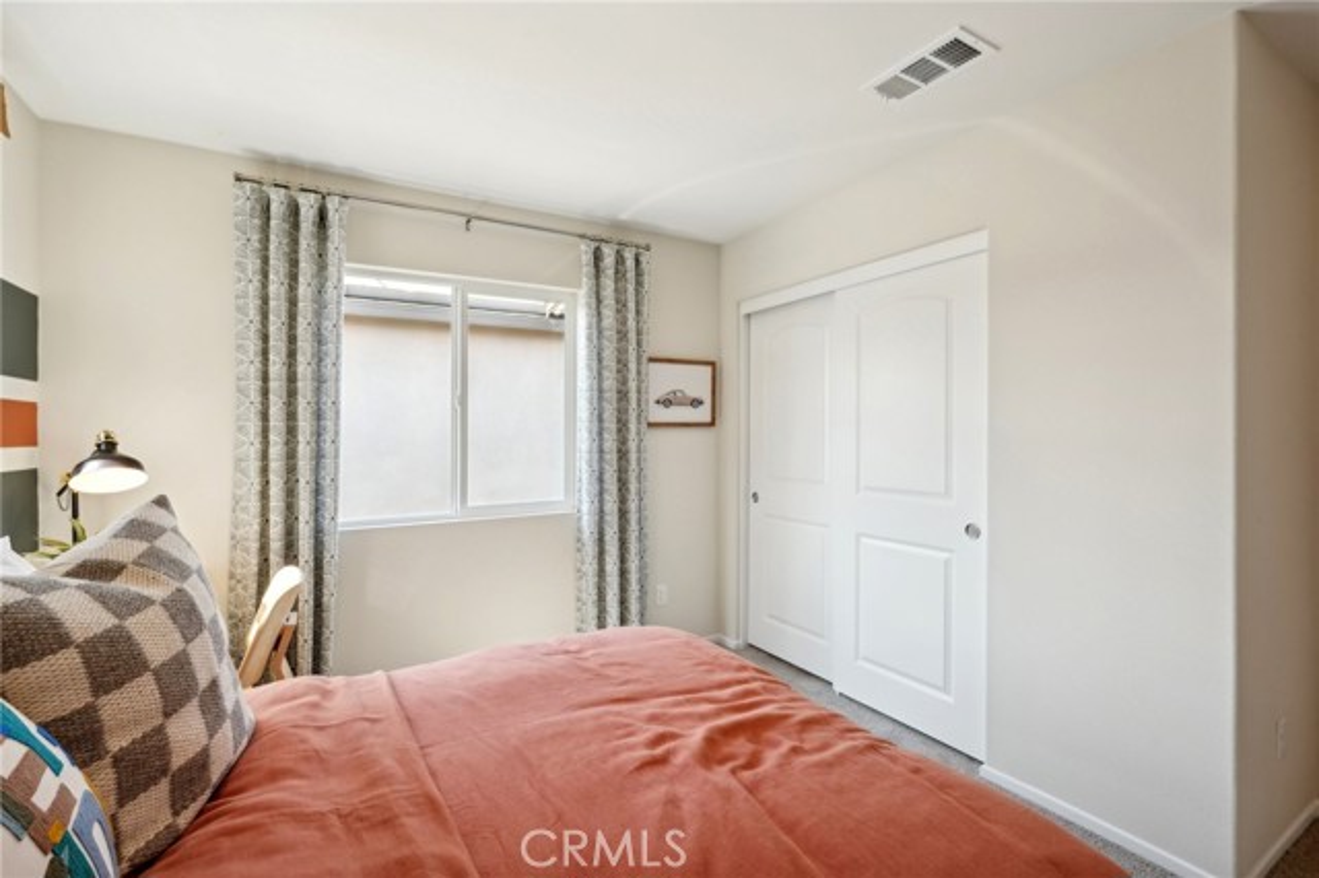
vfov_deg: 73.7
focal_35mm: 16
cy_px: 439
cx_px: 660
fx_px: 586
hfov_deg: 96.8
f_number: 8
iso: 400
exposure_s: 1/60
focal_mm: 16
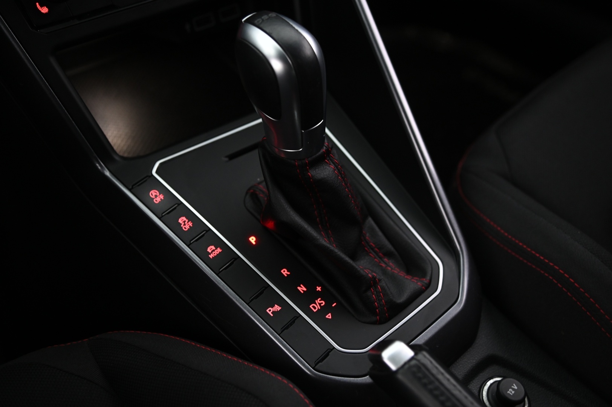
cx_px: 306
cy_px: 204
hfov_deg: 41.1
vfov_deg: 28.0
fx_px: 815
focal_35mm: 48
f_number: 4
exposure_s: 1/15
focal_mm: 48
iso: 2000
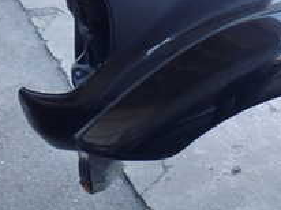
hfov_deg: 17.3
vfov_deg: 13.9
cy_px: 8
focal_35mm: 105
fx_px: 851
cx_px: 389
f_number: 2.5
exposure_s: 1/80
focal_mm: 6.37
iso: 125
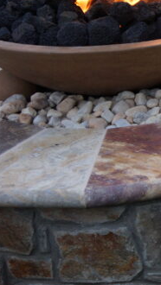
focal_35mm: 117
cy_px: 123
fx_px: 887
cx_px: 424
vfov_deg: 18.3
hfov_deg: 9.0
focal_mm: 24
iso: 200
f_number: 4
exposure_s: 1/60
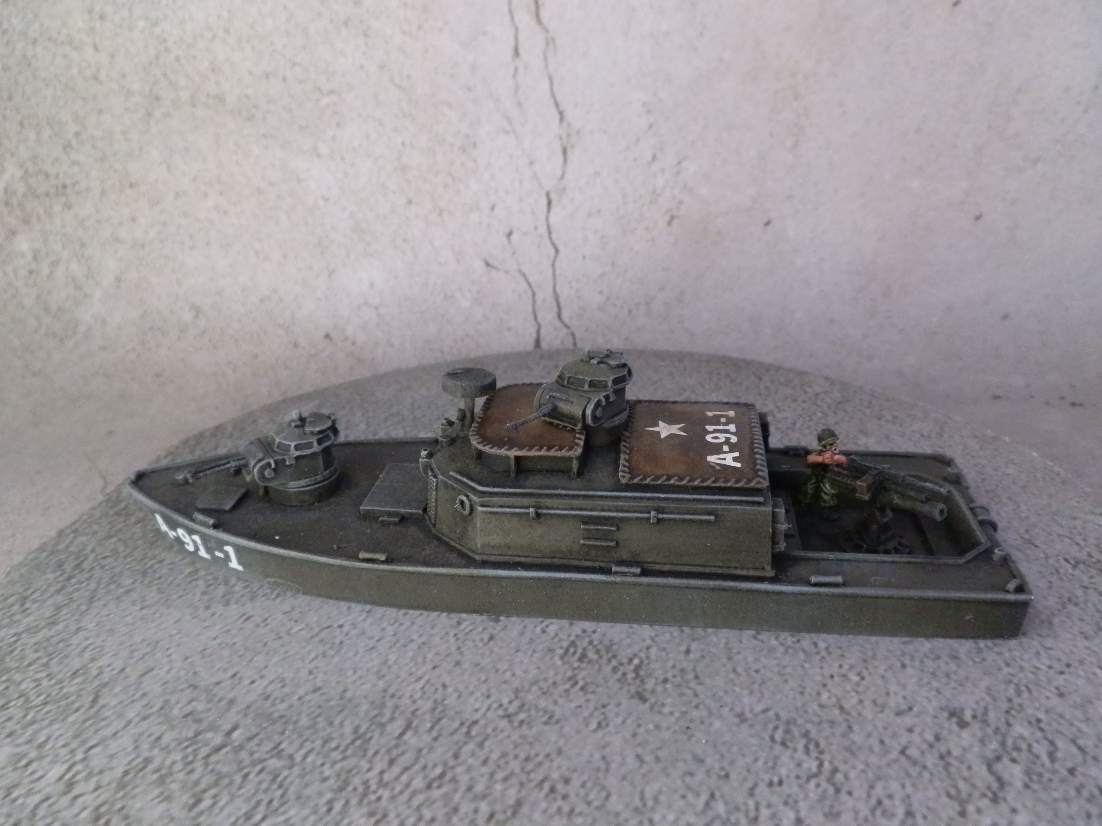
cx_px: 551
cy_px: 413
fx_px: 891
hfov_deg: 63.4
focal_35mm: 28
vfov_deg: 49.7
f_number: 3.1
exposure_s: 1/125
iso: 400
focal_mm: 5
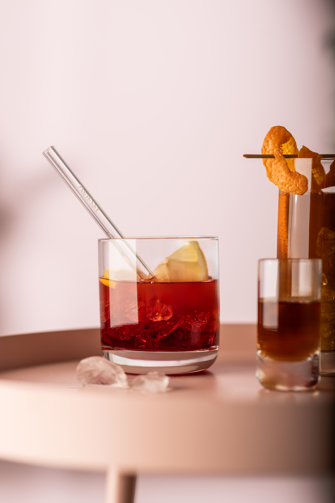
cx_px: 168
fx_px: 1200
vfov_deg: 23.6
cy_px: 250
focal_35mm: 86
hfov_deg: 15.9
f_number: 3.2
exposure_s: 1/250
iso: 100
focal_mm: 85
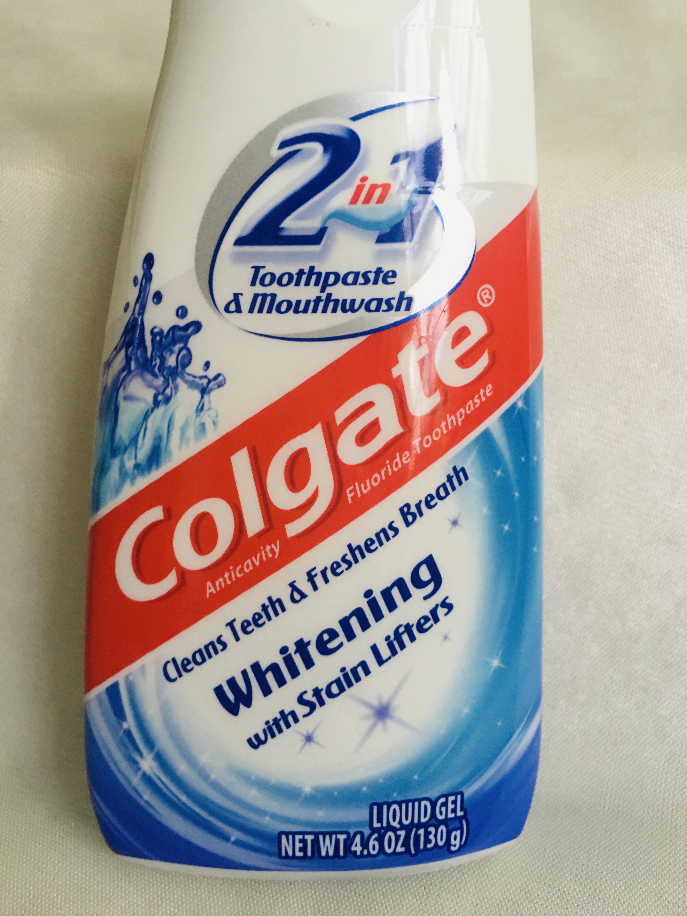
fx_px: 767
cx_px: 344
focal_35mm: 29
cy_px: 458
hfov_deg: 48.2
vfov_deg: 61.7
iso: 100
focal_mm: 4.15
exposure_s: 1/17
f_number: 2.2
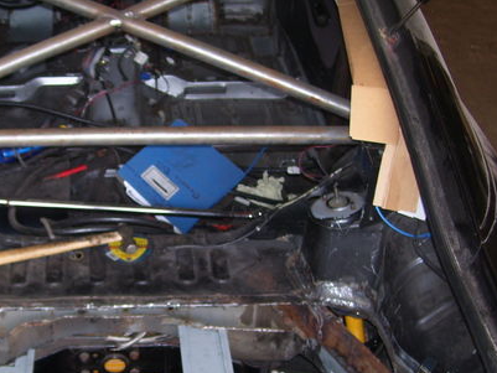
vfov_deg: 24.7
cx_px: 114
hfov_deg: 32.0
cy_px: 237
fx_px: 847
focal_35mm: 59
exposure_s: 1/60
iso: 80
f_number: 2.7
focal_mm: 6
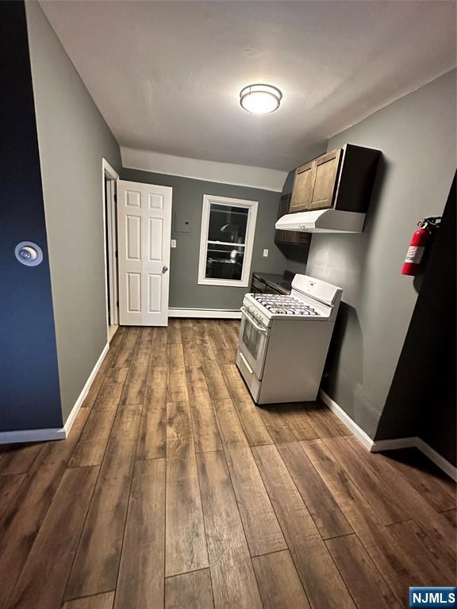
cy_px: 304
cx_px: 228
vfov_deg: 102.1
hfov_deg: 85.7
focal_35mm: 14
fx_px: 246
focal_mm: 2.22
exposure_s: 1/60
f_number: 2.2
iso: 1000
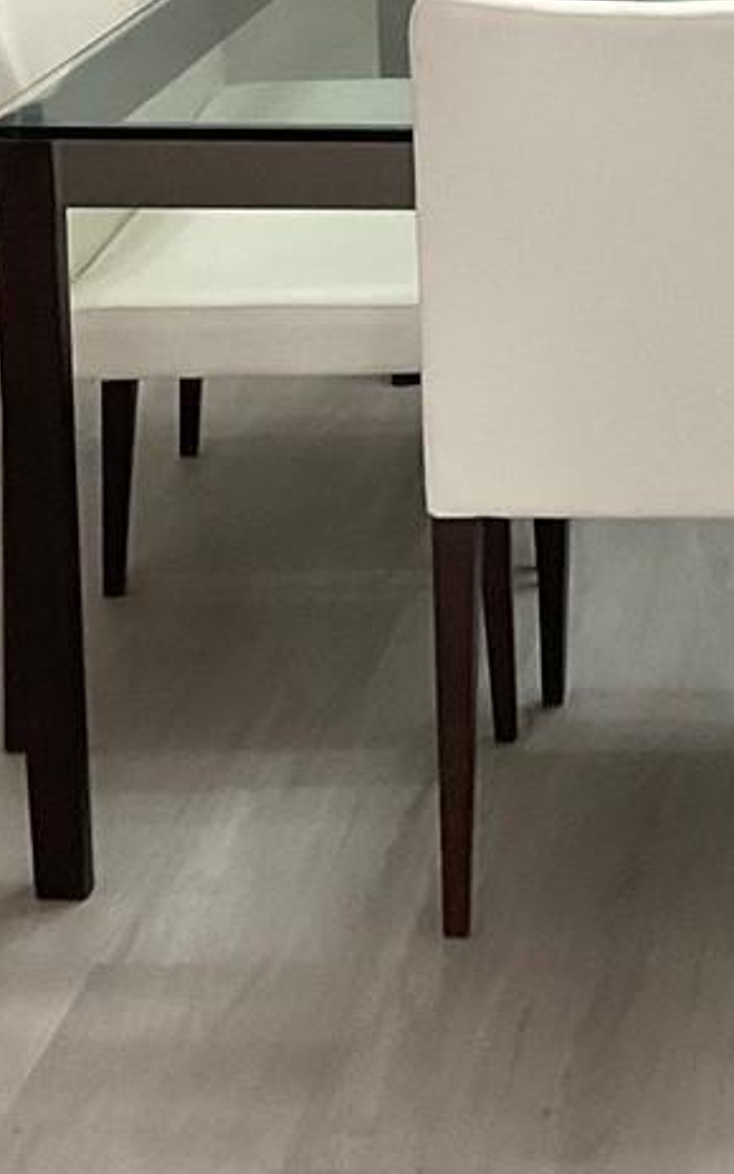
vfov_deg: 19.0
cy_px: -61
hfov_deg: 11.8
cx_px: 1081
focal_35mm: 106
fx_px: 3393
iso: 100
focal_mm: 3
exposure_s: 1/60
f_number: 1.8
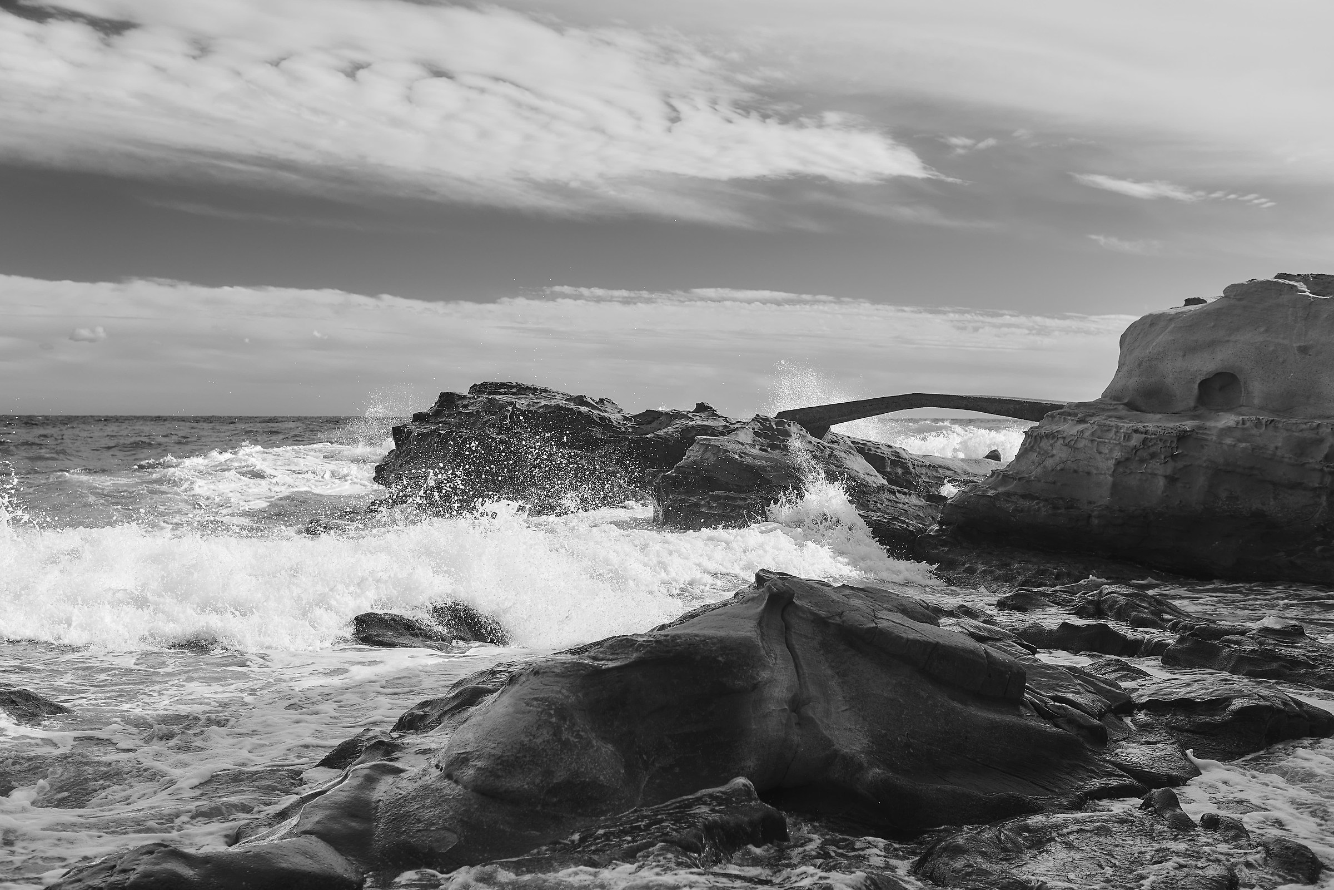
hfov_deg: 43.6
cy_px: 445
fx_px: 1667
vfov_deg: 29.9
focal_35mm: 45
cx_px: 667
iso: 100
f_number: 2.8
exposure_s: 1/800
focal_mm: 30
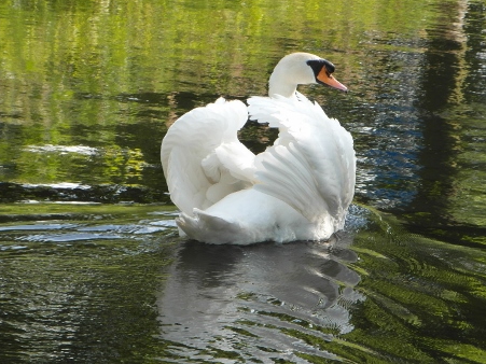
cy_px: 232
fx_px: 6372
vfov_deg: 3.3
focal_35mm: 454
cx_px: 267
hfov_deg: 4.4
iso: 100
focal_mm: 57
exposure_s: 1/90
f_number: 5.5
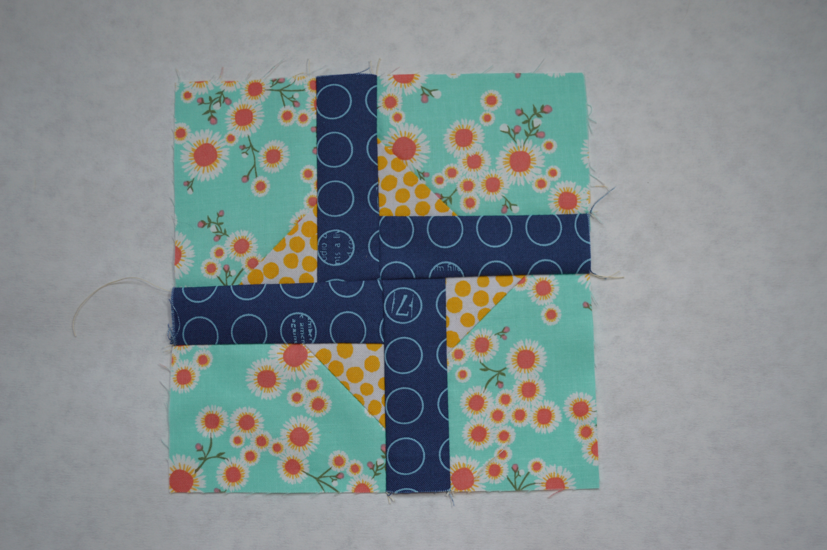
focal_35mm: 45
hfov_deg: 43.6
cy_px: 275
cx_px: 414
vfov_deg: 29.8
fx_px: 1033
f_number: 4.5
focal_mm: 30
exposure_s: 1/60
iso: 100
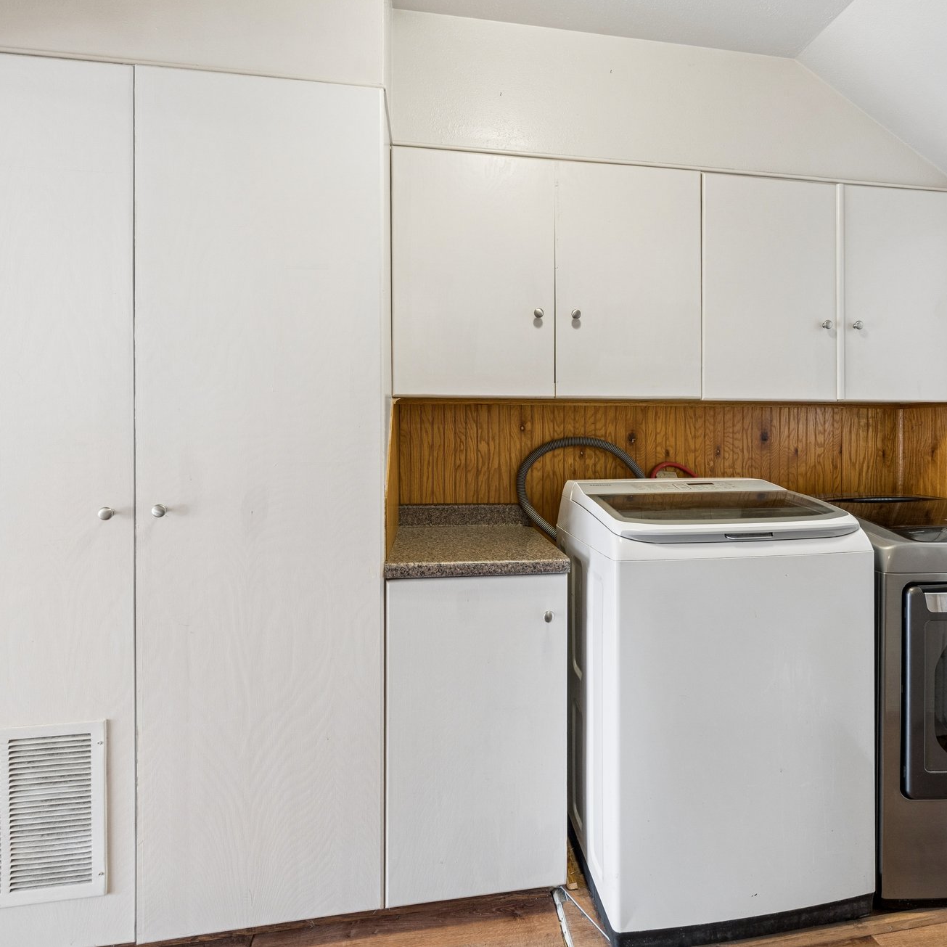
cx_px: 552
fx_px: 619
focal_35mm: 20
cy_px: 452
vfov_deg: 74.8
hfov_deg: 74.3
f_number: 6.3
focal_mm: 10
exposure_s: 1/25
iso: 200
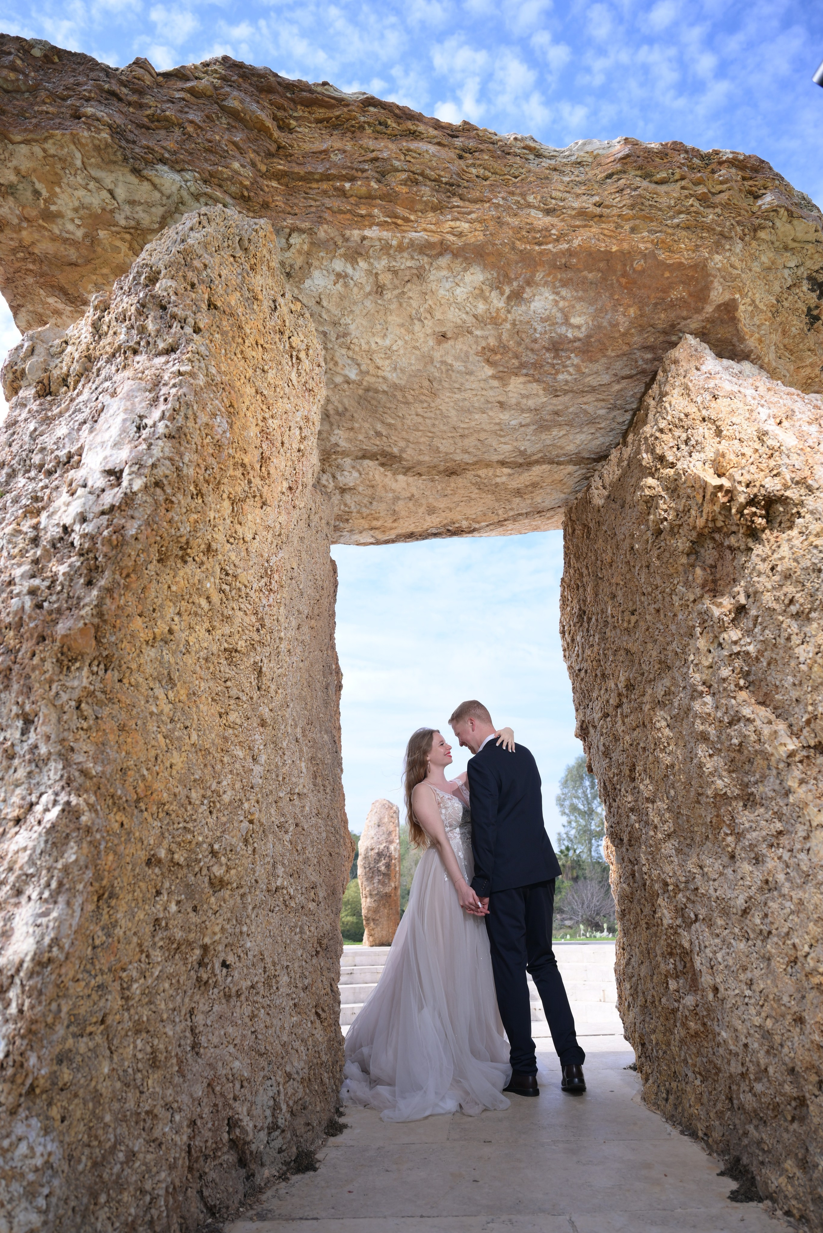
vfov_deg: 73.7
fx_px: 822
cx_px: 412
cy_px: 616
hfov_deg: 53.2
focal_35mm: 24
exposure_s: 1/800
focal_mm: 24
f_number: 3.5
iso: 125
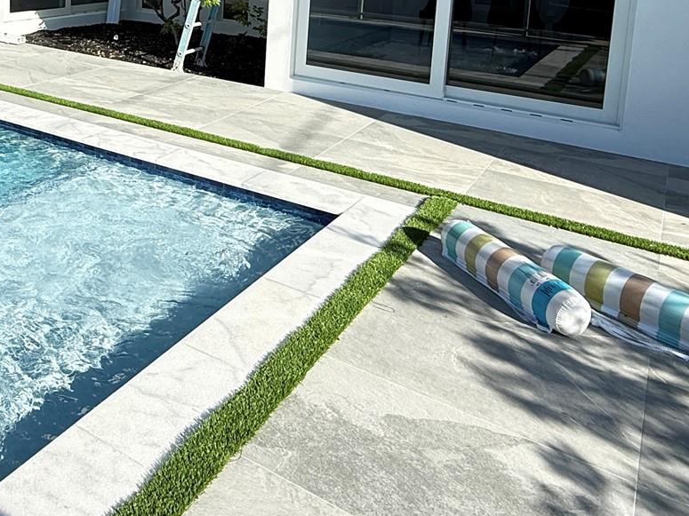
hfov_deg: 47.7
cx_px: 149
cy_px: 12
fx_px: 736
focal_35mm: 37
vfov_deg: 35.3
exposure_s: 1/579
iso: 50
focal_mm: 2.22
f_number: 2.2
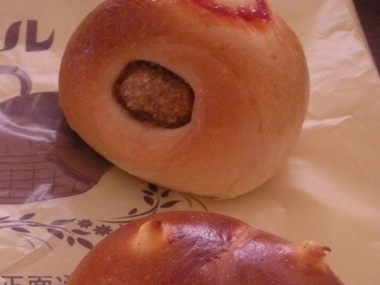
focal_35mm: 82
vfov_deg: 17.7
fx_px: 901
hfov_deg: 22.4
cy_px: 261
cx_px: -44
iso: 400
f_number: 2.8
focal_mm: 5.7
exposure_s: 1/45.5
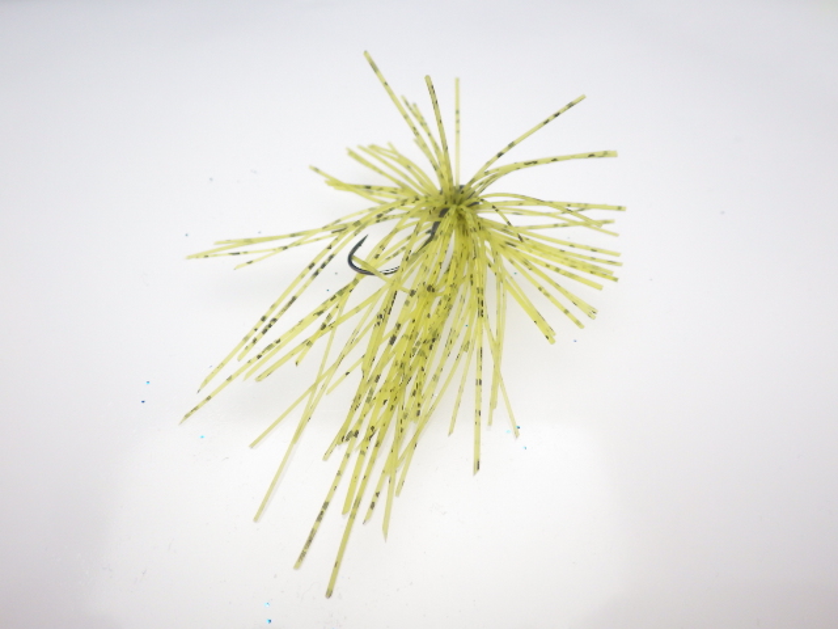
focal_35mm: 31
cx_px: 419
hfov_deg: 58.4
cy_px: 314
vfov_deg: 45.4
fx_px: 750
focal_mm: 5.5
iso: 400
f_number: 3.1
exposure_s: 1/45
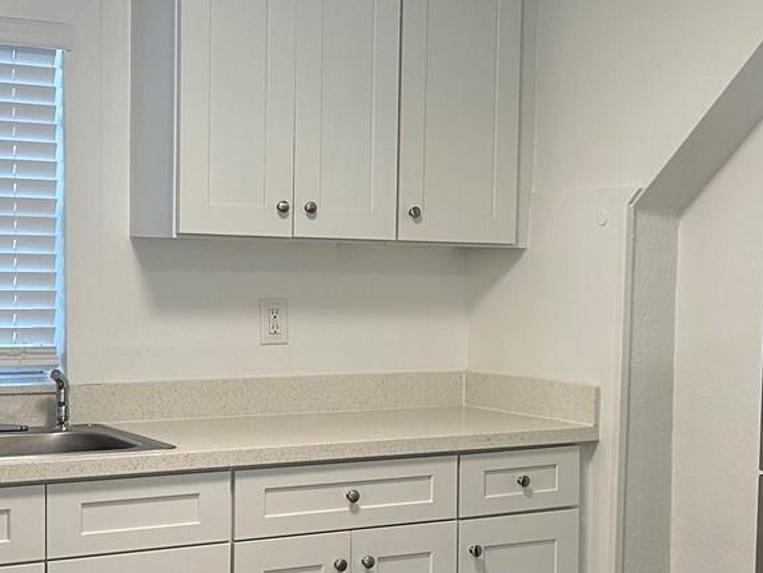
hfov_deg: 28.9
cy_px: 346
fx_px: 1477
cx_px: 469
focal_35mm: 67
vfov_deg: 21.9
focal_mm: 6.86
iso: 200
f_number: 1.78
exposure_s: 1/120
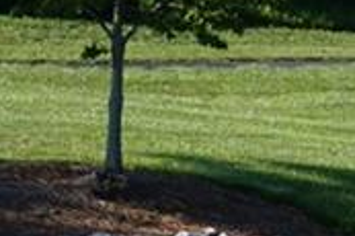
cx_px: 819
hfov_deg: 5.5
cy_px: -13
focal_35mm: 364
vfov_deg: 3.8
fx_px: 3586
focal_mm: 41
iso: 100
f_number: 11
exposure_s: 1/100
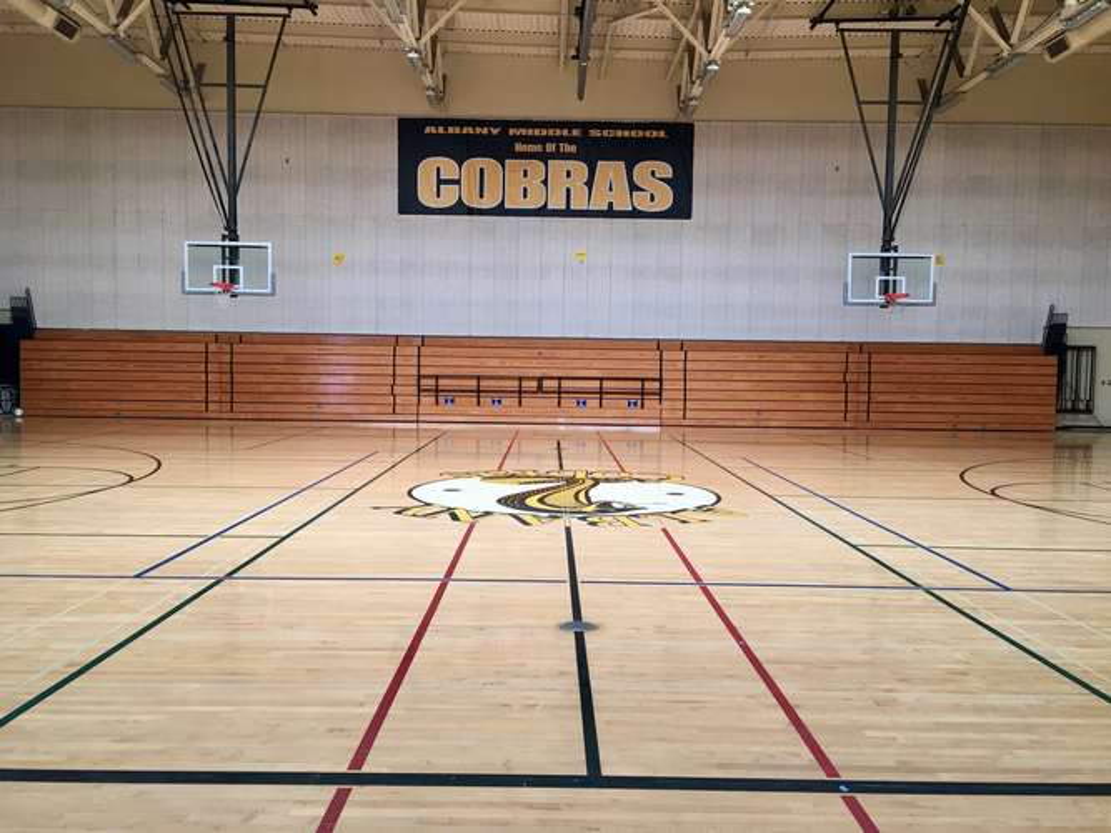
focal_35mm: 29
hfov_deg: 61.7
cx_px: 556
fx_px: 931
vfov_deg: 48.2
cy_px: 416
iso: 25
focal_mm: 4.15
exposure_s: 1/15
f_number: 2.2
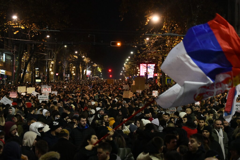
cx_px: 120
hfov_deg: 23.6
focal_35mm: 86
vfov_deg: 15.9
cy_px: 80
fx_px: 573
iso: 8000
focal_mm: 86
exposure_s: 1/125
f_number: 5.6
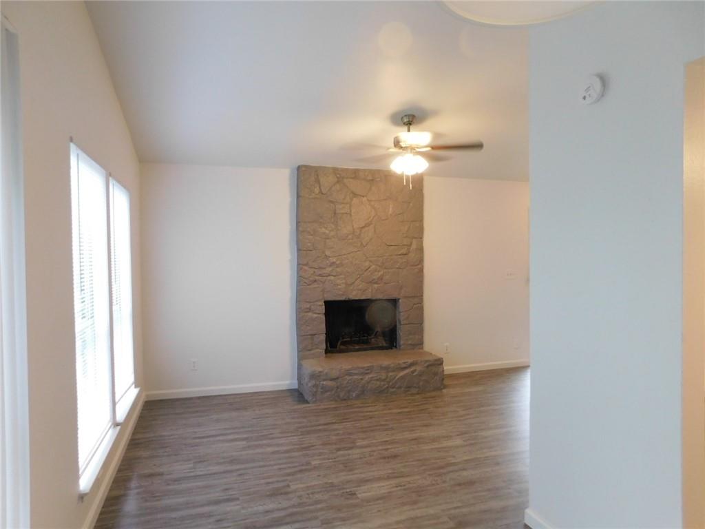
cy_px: 264
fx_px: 468
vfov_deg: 58.9
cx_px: 352
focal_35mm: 23
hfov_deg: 73.9
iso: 280
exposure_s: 1/30
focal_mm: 4
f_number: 3
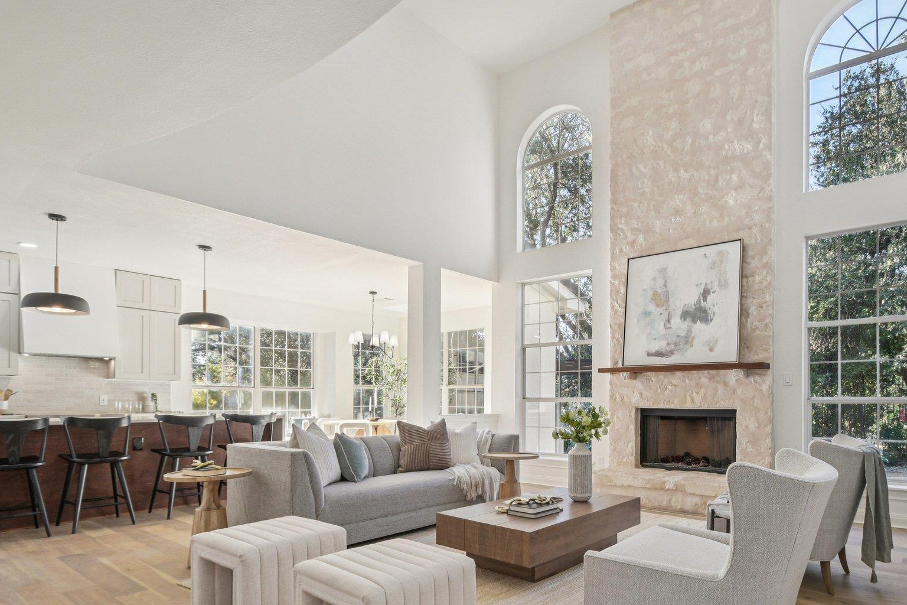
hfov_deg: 83.4
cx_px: 522
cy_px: 377
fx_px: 504
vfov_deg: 61.1
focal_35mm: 20
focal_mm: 10
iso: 400
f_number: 8
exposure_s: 1/60
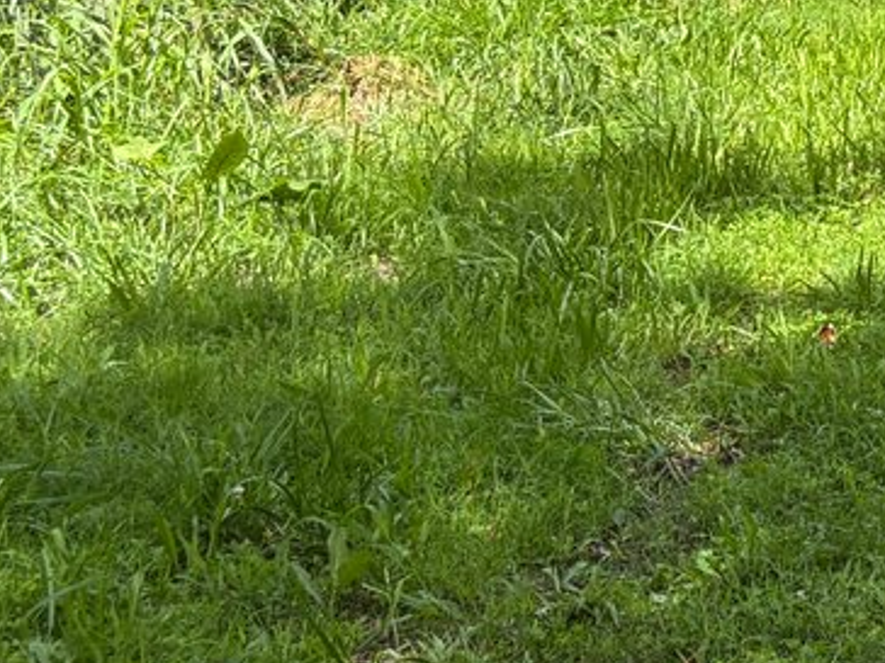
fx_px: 2761
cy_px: -23
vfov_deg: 13.5
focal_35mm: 108
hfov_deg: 15.6
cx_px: 1596
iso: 50
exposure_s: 1/2062
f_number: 1.6
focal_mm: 5.96
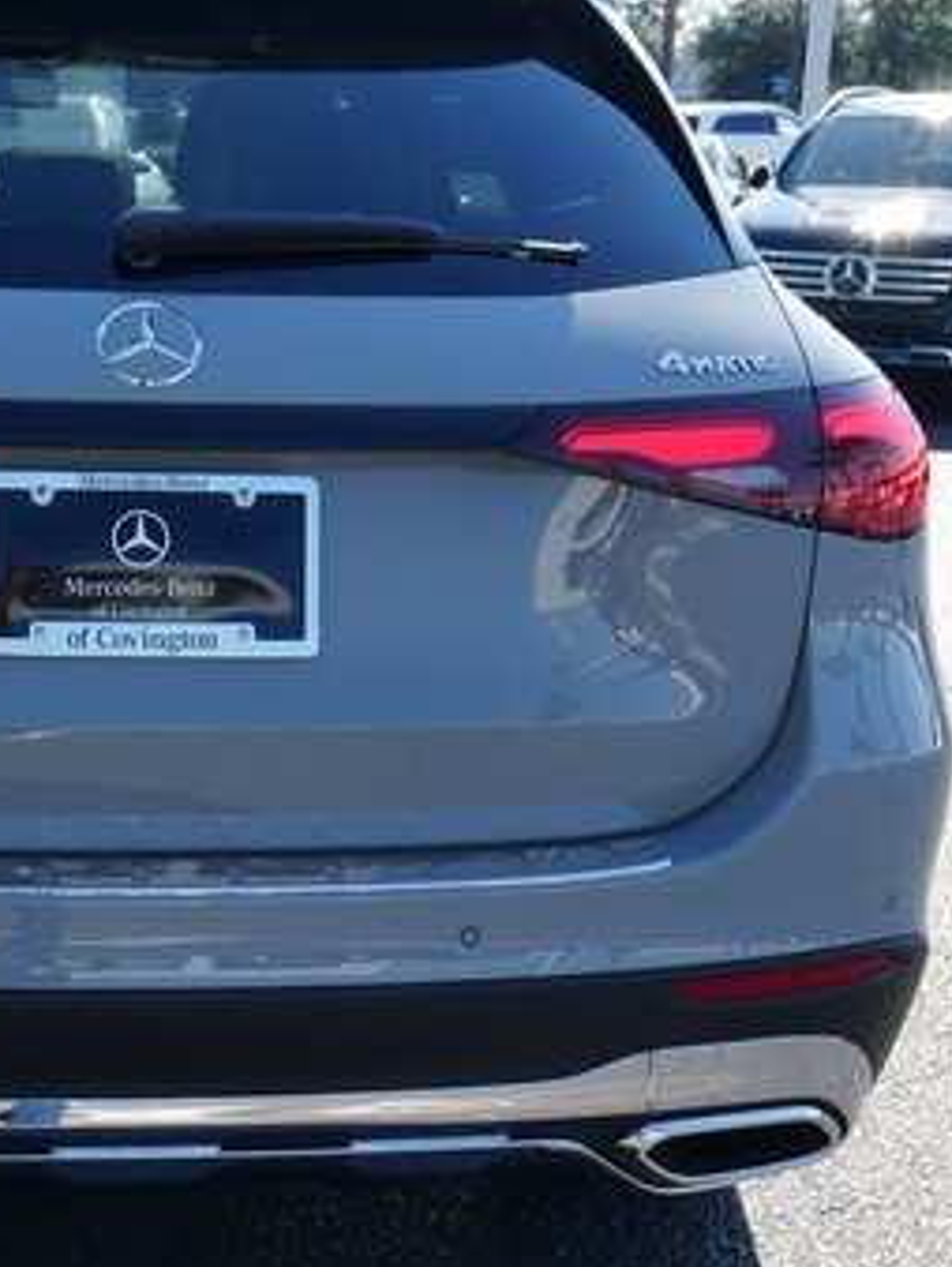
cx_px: 71
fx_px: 1941
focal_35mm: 53
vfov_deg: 36.1
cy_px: 568
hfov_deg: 26.5
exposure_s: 1/320
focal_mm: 14
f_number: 6.3
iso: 200
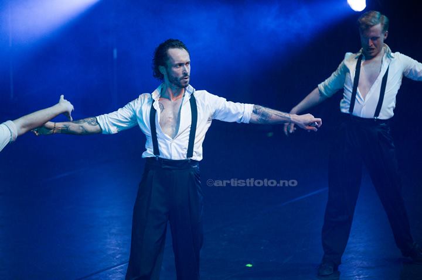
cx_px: 211
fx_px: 2343
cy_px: 140
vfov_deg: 6.9
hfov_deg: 10.3
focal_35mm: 200
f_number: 2.8
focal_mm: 200
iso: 2000
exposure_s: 1/800
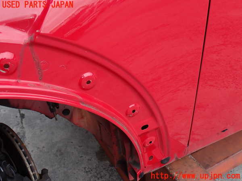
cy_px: 90
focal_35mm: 41
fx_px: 287
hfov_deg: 45.8
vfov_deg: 35.1
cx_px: 121
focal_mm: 7.31
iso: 100
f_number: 4
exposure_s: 1/100
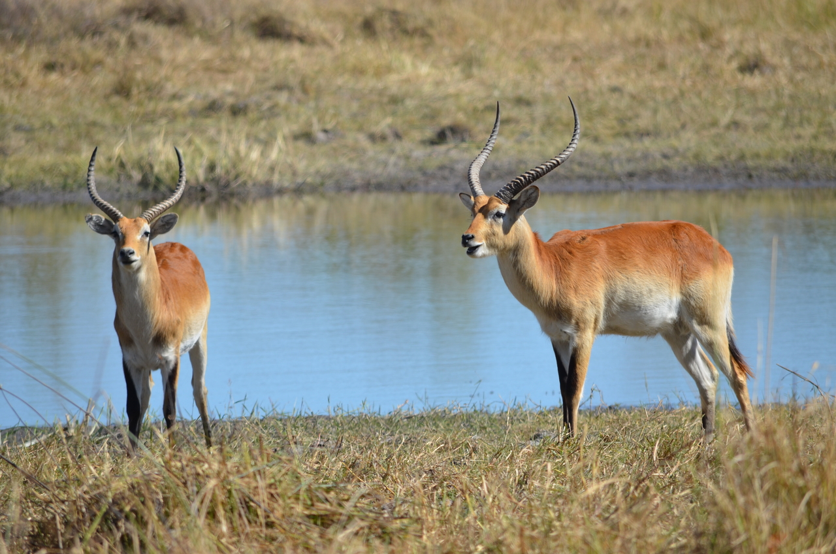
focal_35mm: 420
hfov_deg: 4.9
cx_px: 418
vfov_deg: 3.3
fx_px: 9734
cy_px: 277
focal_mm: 280
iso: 200
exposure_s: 1/640
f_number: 6.3
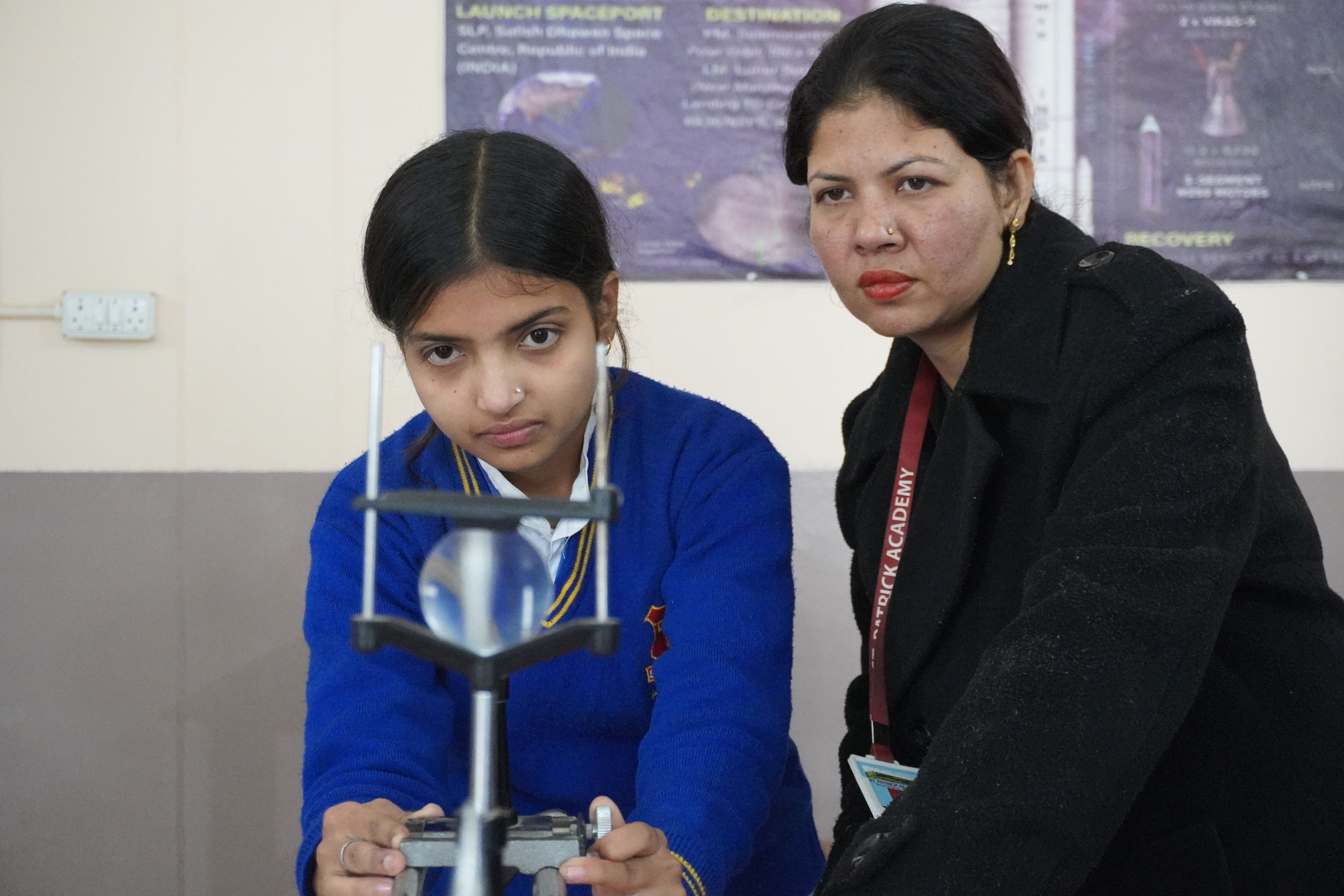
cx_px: 672
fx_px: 2184
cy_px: 448
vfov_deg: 23.2
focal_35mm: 58
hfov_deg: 34.2
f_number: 5.6
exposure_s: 1/100
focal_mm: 39
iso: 6400
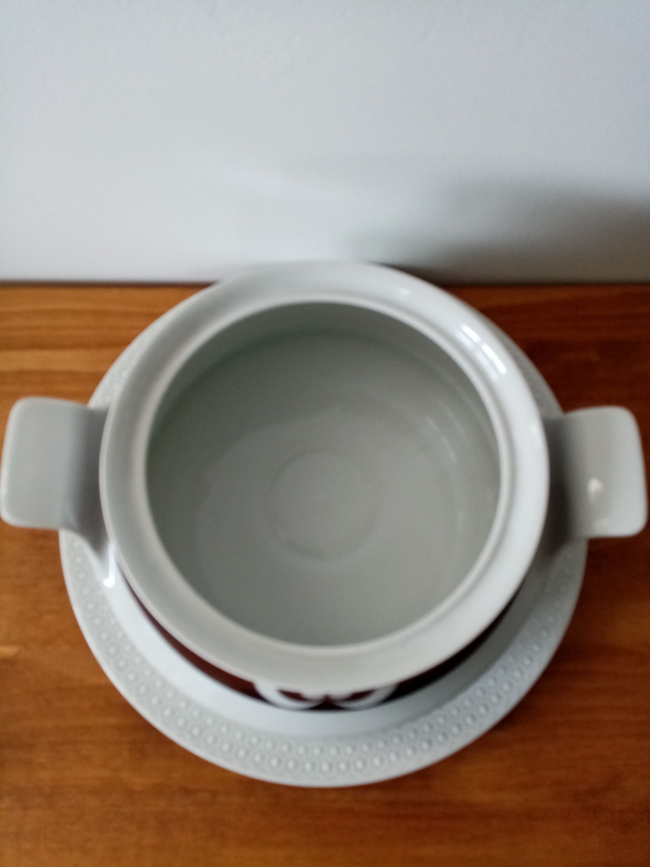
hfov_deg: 53.1
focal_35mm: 26
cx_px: 325
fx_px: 651
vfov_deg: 67.3
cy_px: 434
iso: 256
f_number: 1.8
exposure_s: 1/33.3
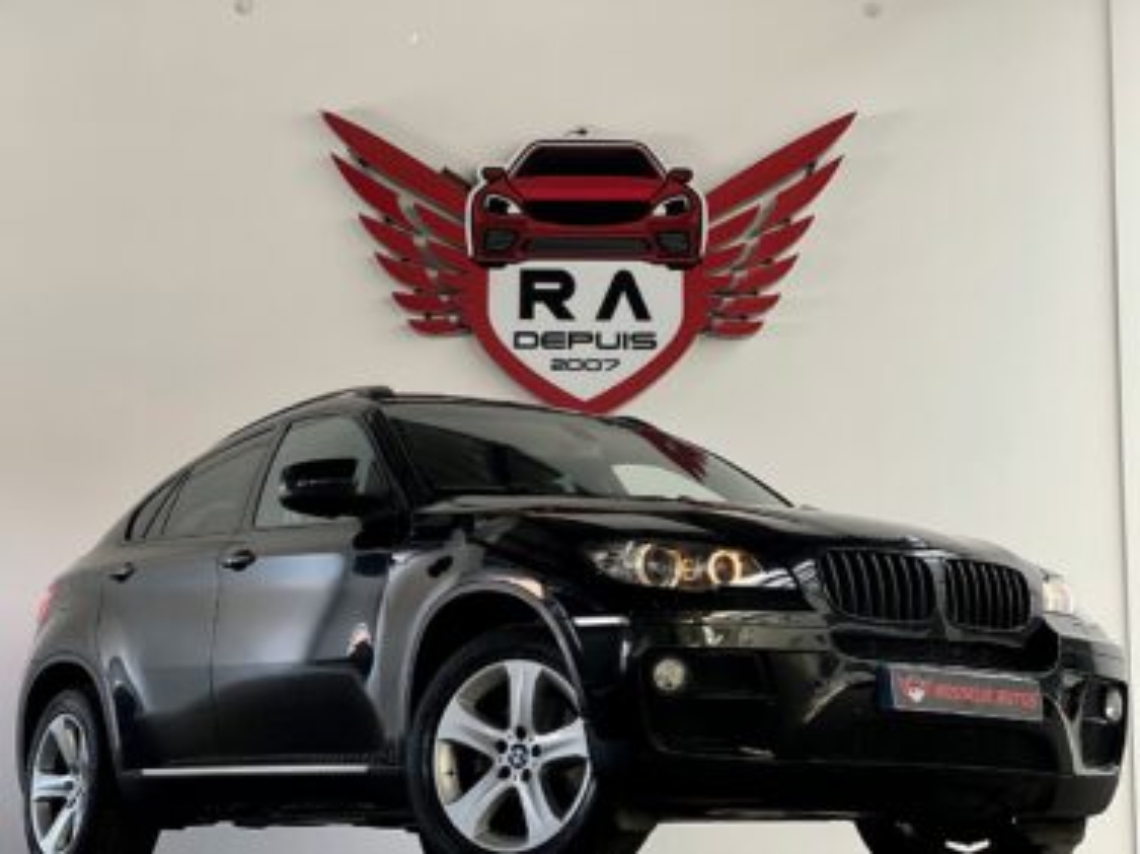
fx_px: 2535
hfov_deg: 25.3
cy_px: 427
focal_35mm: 77
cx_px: 570
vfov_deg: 19.1
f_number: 2.8
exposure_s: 1/94
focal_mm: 9
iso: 250
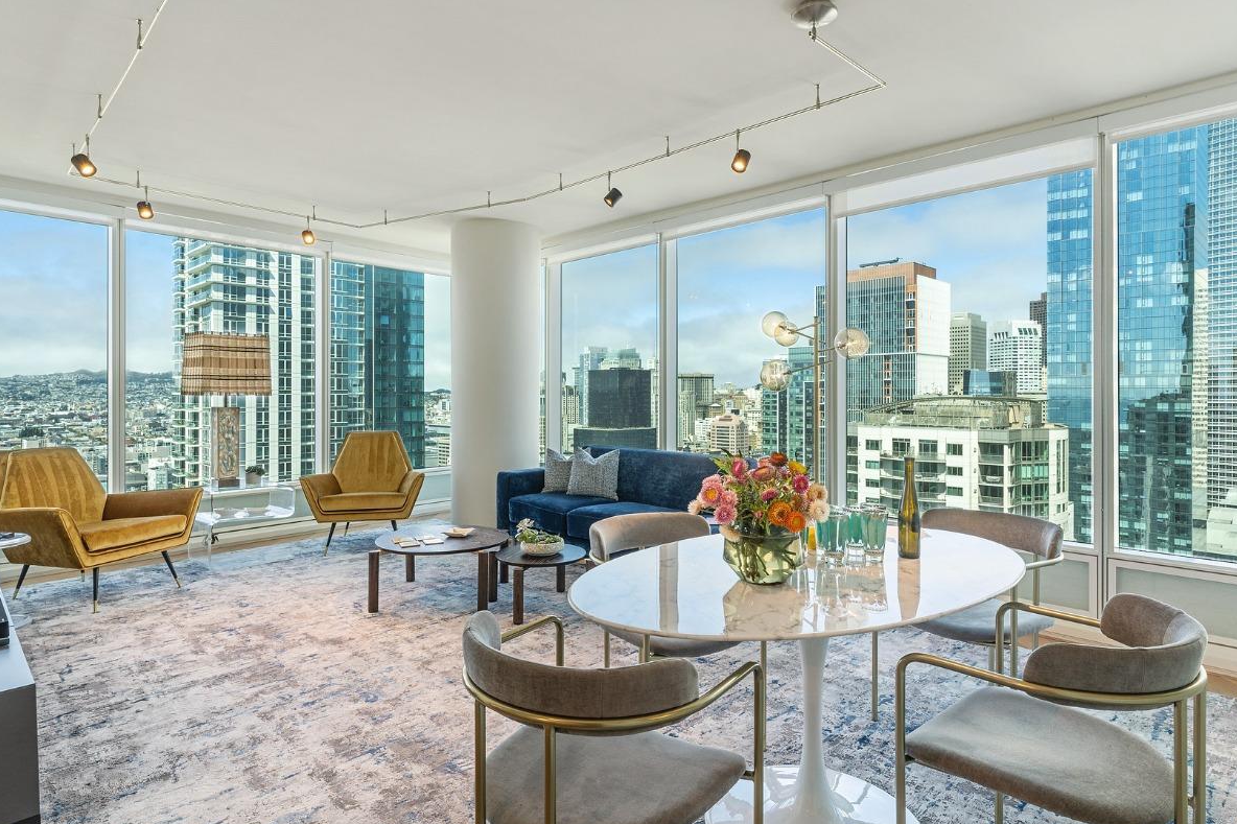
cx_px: 627
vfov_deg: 61.6
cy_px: 403
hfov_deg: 83.6
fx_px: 692
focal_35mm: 20
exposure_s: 1/13
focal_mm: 15.9
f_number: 11
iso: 100
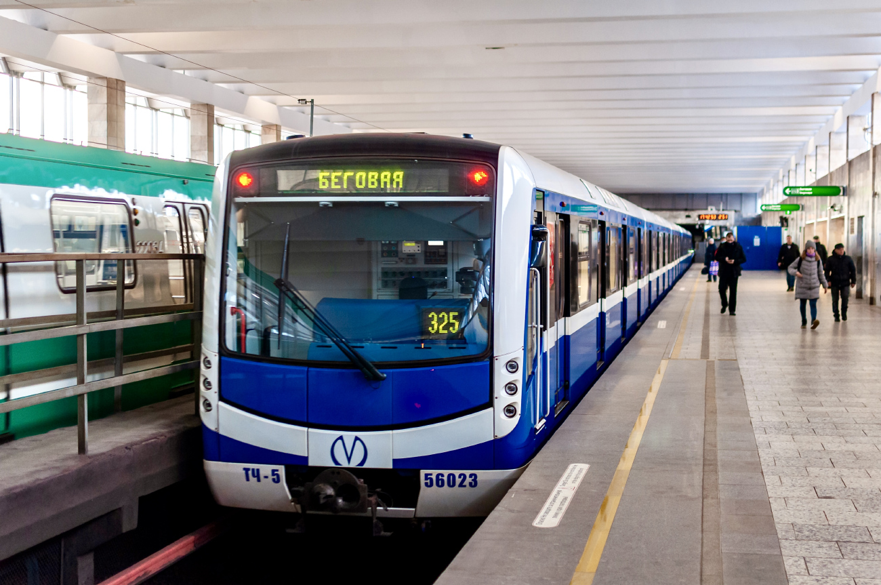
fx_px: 1283
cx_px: 440
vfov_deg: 25.7
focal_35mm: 52
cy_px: 292
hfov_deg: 37.9
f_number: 2.2
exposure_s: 1/160
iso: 400
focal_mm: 35
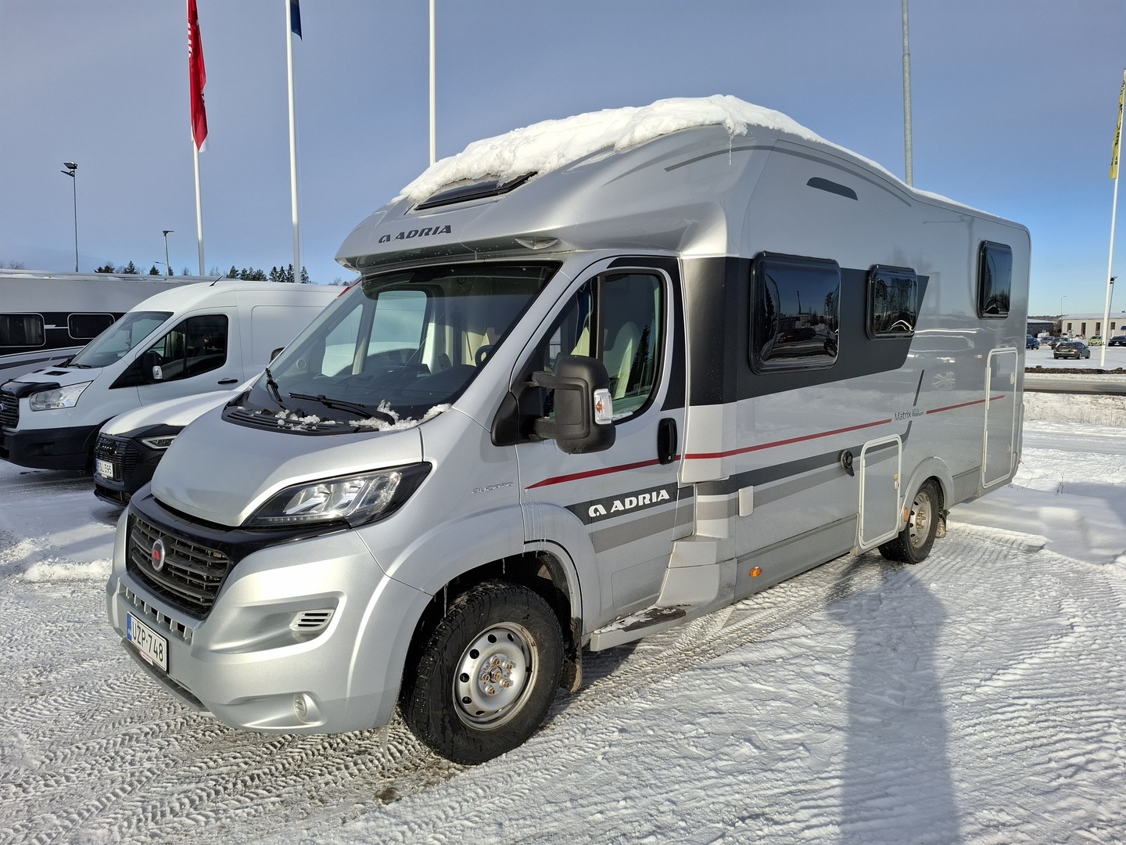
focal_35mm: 23
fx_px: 748
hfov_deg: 73.9
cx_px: 563
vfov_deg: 58.9
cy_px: 422
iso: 50
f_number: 1.8
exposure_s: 1/2024
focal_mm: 5.54
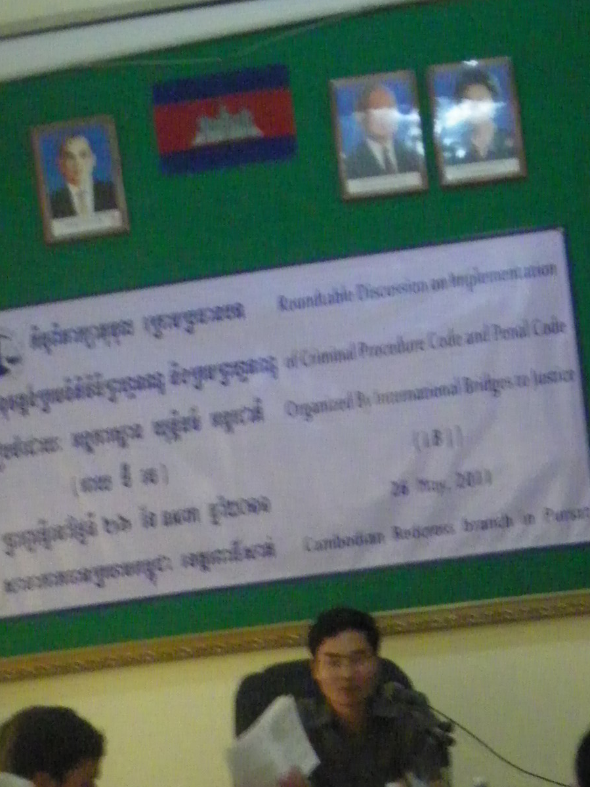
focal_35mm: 98
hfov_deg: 15.0
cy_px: 1032
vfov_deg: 18.6
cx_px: 144
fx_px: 2227
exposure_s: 1/30
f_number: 3.5
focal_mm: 6.3
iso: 800
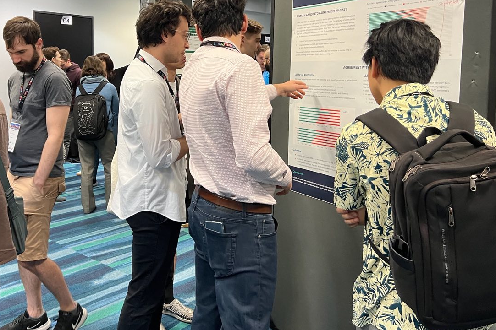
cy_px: 104
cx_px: 182
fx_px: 482
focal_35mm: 35
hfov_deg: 53.8
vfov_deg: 37.3
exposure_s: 1/60
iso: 160
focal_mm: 5.7
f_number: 1.5
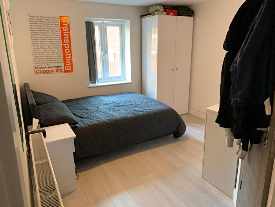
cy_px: 104
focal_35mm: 26
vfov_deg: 53.1
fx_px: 207
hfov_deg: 67.3
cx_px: 138
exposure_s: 1/60
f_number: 1.8
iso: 320
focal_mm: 4.25
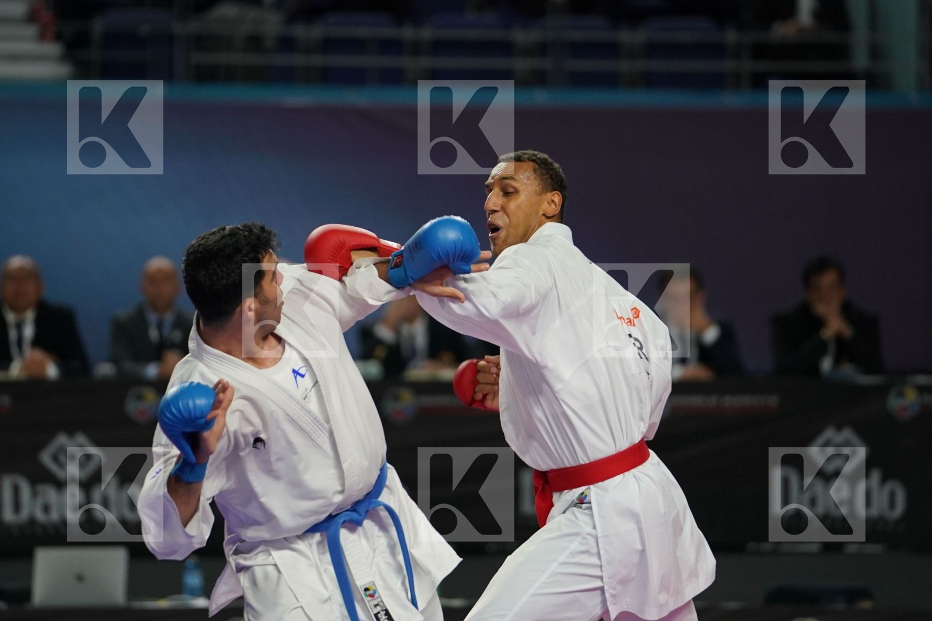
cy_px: 310
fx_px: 7766
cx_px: 466
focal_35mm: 300
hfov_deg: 6.9
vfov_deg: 4.6
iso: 1600
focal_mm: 200
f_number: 2.8
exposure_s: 1/1000
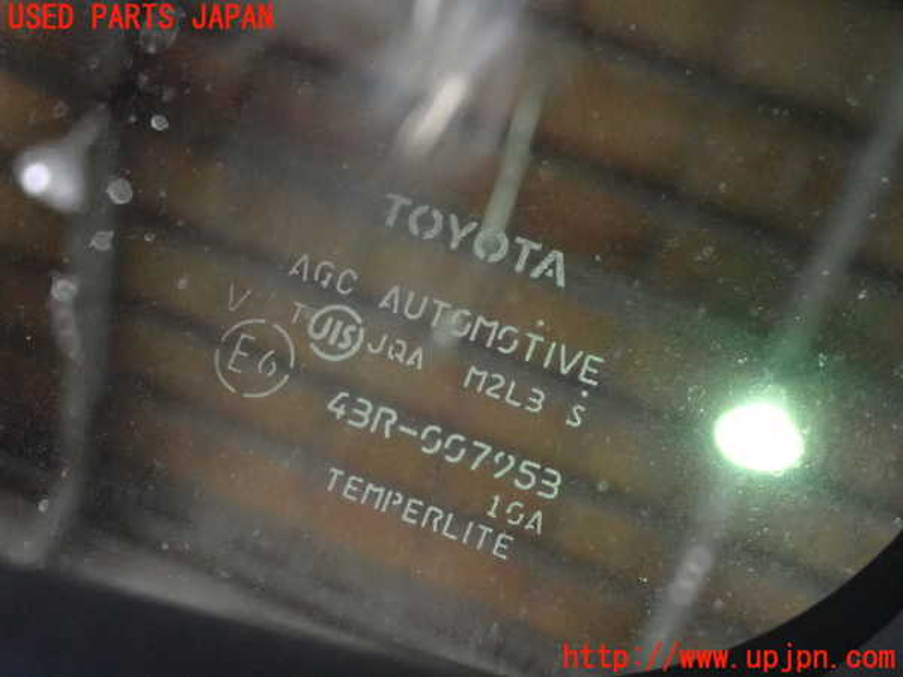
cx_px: 452
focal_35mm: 62
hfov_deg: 31.2
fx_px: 1617
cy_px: 338
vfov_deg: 23.7
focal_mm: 11.09
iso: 4000
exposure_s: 1/50
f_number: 3.6
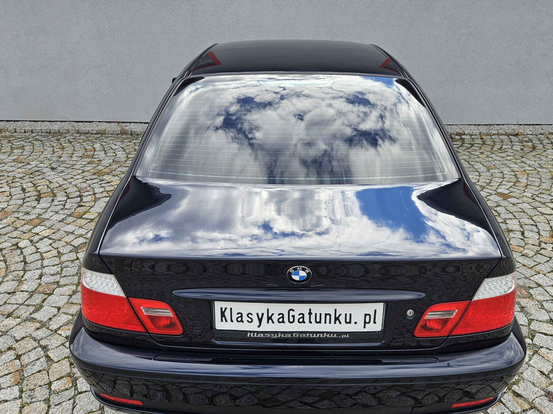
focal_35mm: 27
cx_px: 287
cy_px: 232
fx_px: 431
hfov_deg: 65.3
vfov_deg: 51.2
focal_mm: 5.4
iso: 25
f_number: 1.8
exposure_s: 1/519
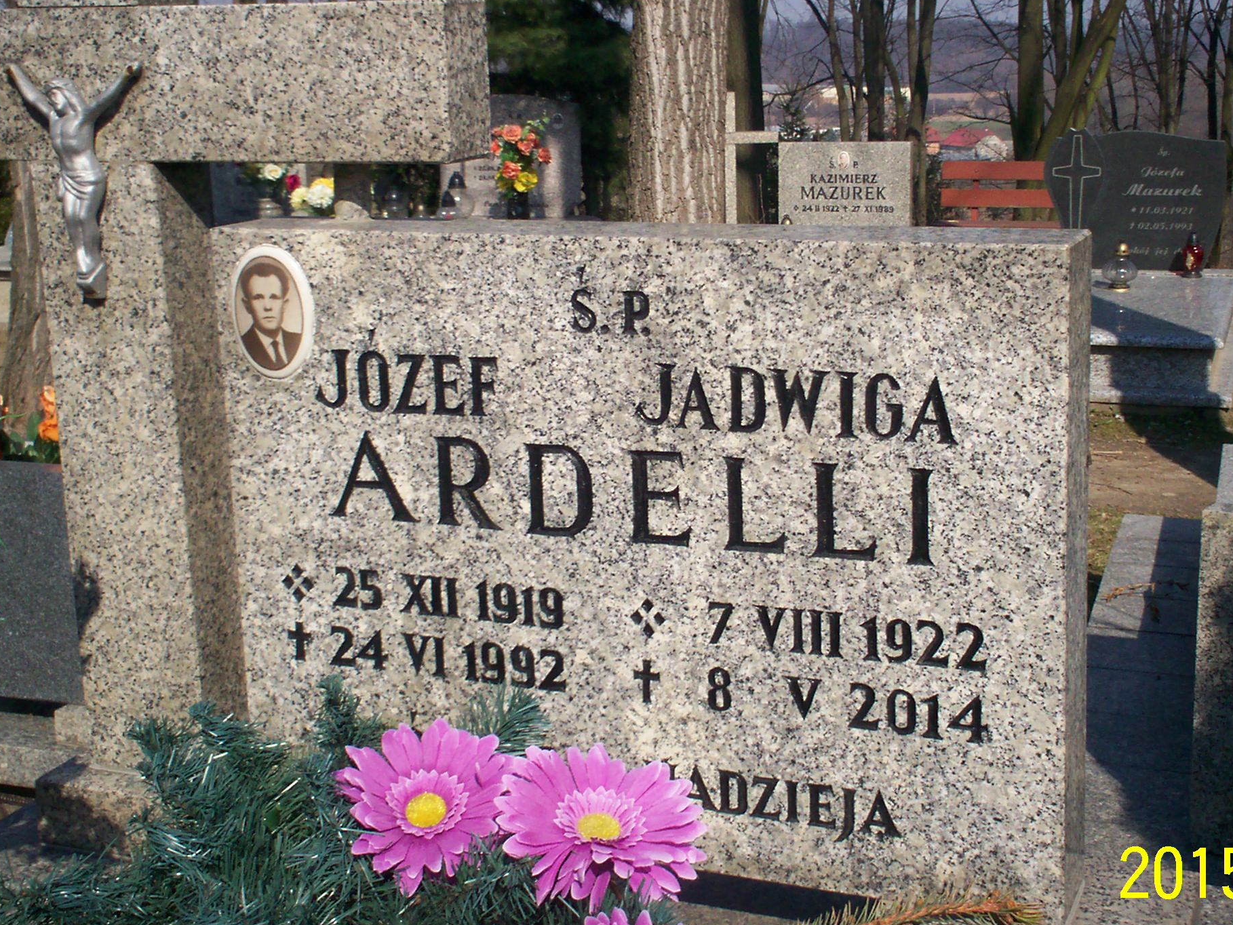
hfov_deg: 37.5
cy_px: 391
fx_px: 1817
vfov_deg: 28.5
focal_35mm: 51
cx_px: 670
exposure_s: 1/794
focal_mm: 6
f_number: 4.5
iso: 100
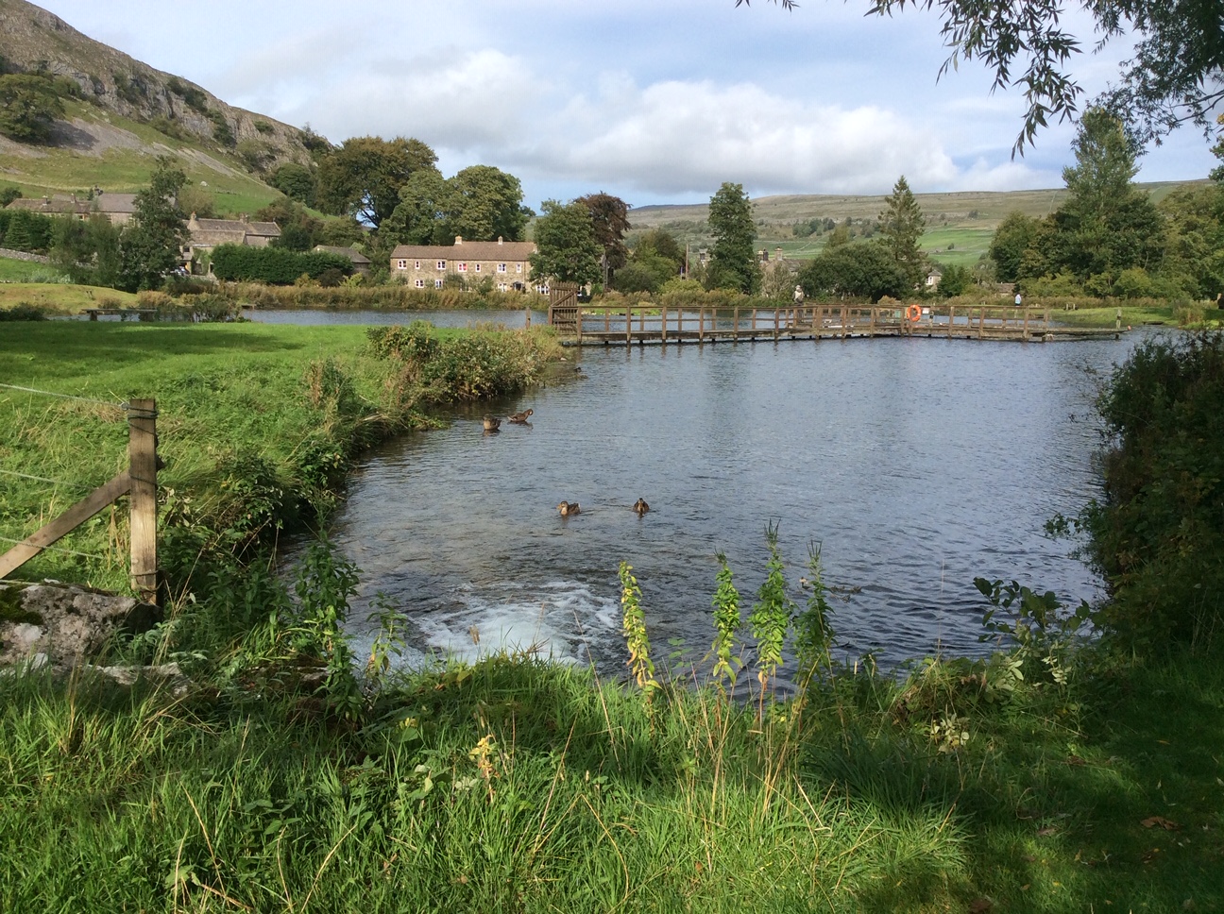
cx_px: 612
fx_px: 1130
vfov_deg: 44.1
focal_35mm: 32
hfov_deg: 56.9
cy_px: 457
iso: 32
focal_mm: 3.3
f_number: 2.4
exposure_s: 1/1300
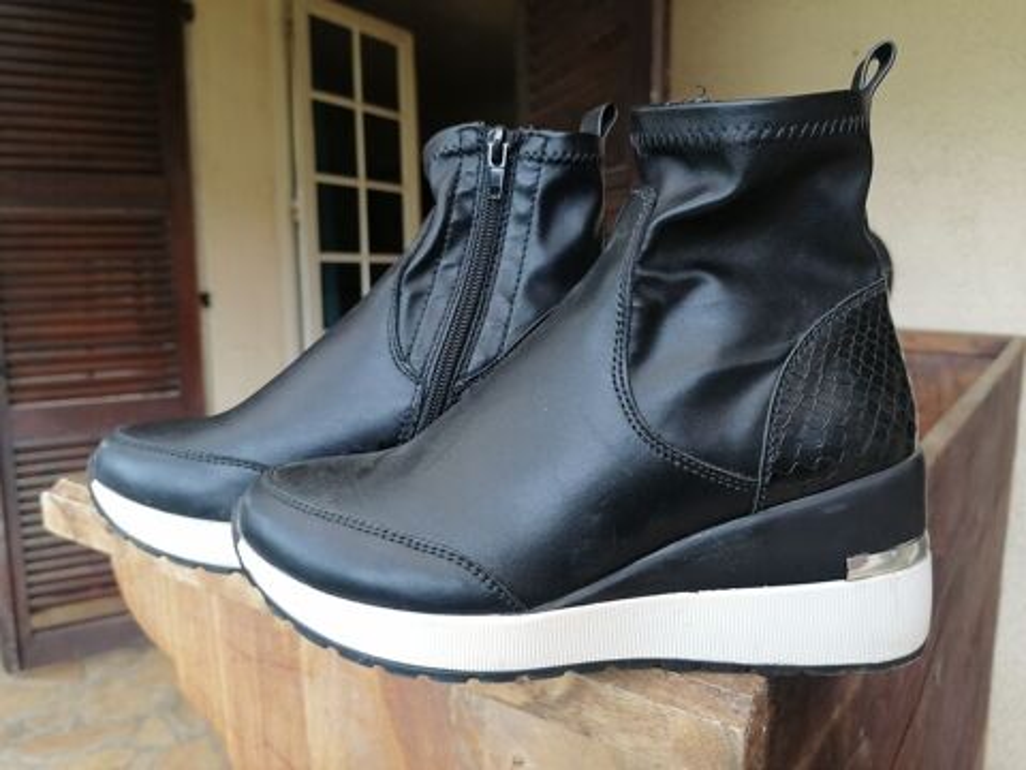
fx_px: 771
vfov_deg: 53.1
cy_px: 385
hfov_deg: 67.3
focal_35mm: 26
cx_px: 513
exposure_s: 1/50
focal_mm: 5.3
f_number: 1.8
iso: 64
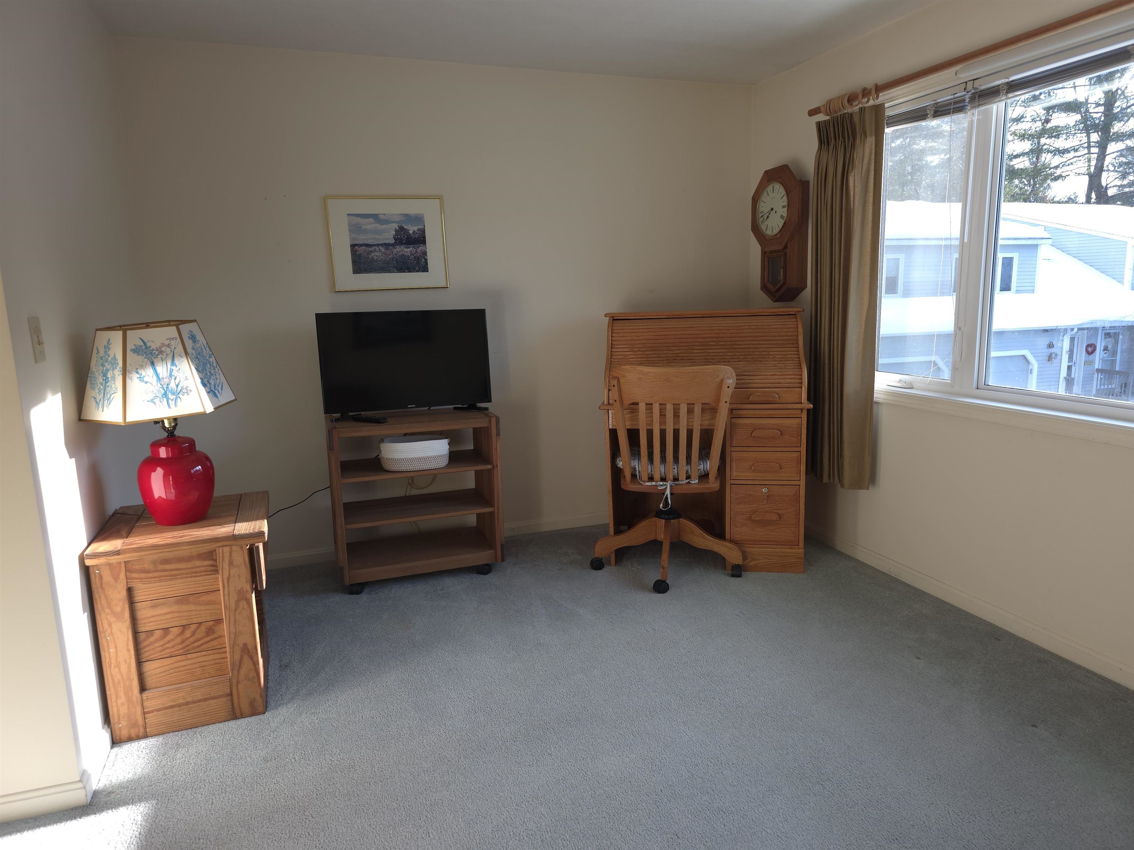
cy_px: 425
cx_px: 567
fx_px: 753
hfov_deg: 73.9
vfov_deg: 58.9
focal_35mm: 23
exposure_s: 1/60
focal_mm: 6.3
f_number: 1.7
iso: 25
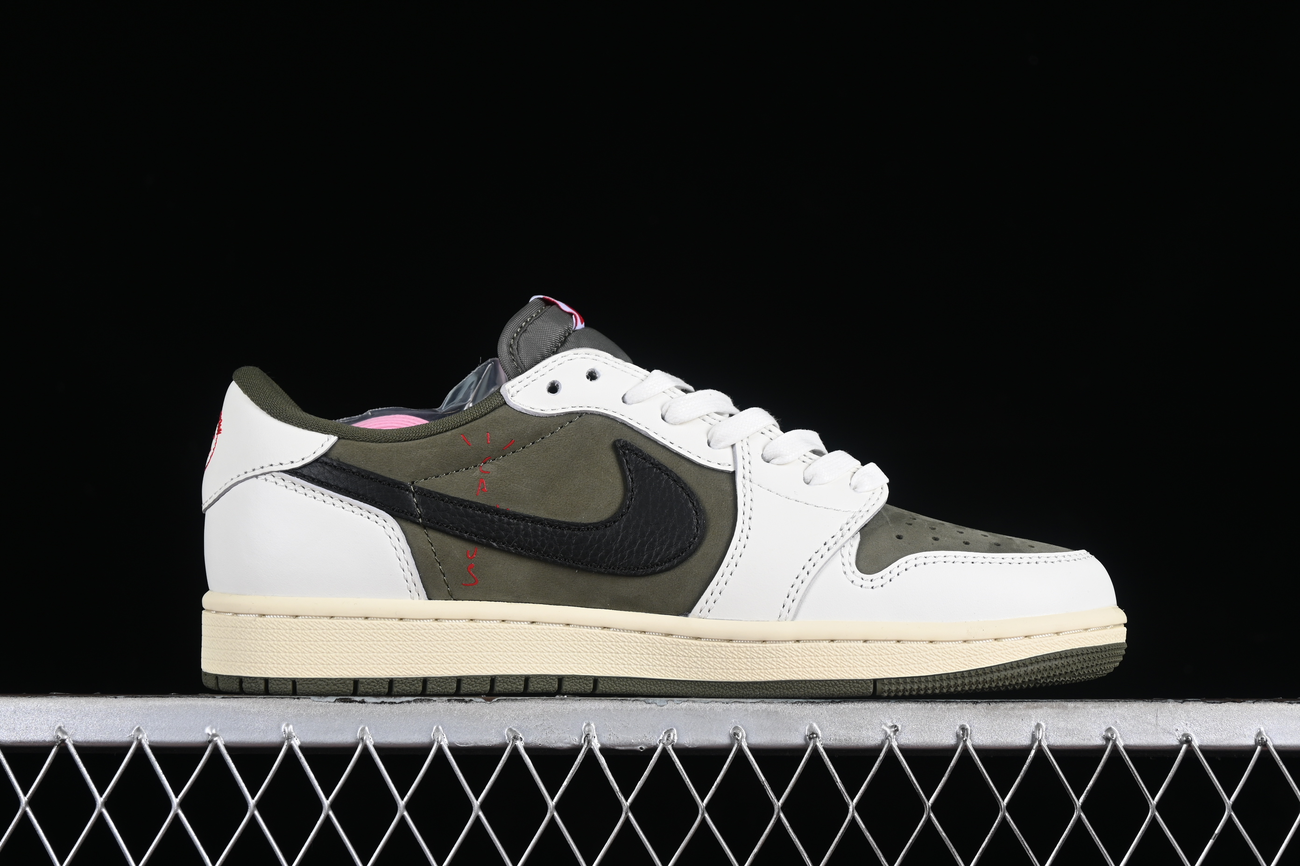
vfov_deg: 18.2
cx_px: 650
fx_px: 2708
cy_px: 433
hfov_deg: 27.0
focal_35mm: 75
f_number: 7.1
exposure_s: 1/60
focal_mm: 50
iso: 160
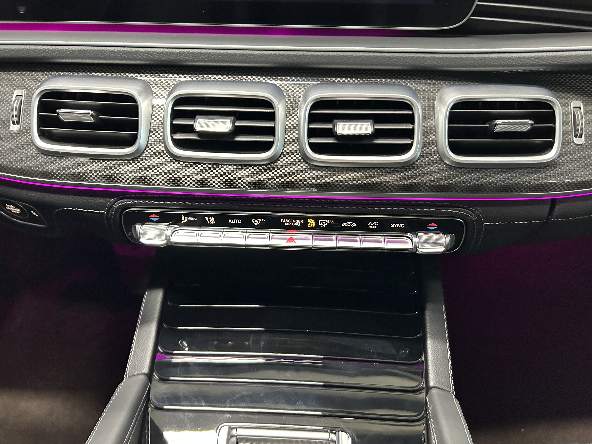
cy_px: 222
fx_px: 445
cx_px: 296
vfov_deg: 53.1
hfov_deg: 67.3
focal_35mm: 26
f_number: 1.5
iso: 800
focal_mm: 5.7
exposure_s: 1/30
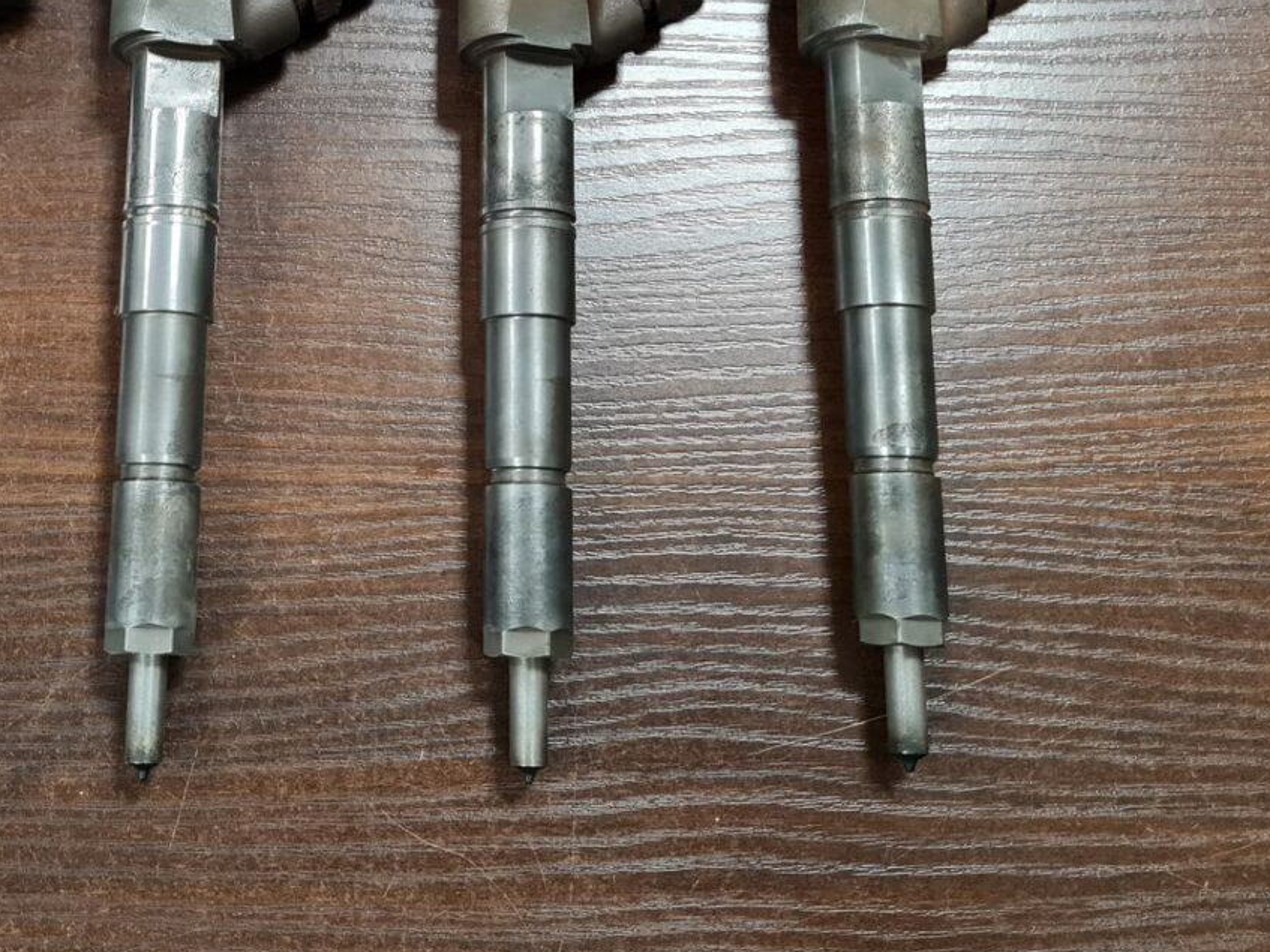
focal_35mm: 43
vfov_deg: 32.8
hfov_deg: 42.3
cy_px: 208
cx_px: 298
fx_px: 1577
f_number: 1.8
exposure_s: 1/50
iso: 320
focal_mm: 5.4
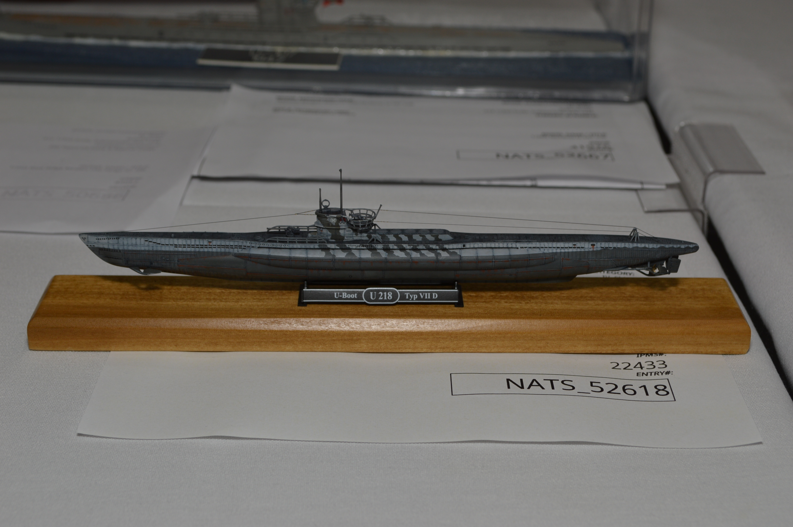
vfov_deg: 22.6
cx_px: 396
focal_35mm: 60
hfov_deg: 33.4
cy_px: 264
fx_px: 1320
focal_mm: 40
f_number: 8
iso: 100
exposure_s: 1/60
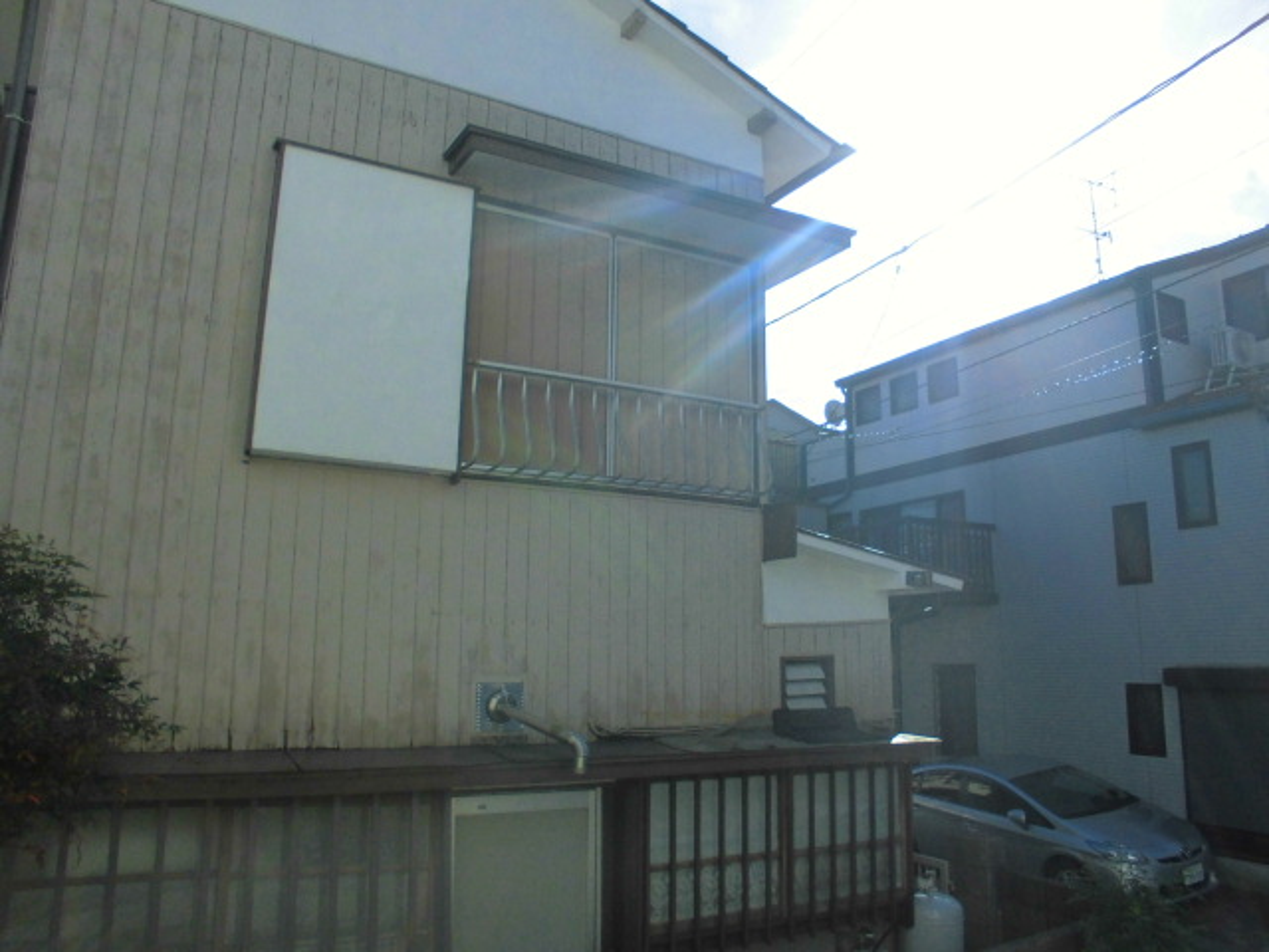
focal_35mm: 26
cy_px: 476
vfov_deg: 53.1
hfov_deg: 67.3
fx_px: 953
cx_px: 634
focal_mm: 4.6
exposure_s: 1/800
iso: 100
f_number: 3.5
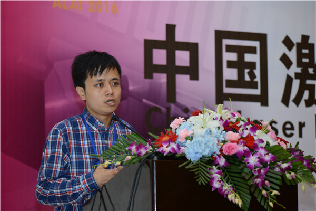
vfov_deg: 7.4
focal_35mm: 185
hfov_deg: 11.1
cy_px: 106
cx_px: 158
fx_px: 1624
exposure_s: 1/30
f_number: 5
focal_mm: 185
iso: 800
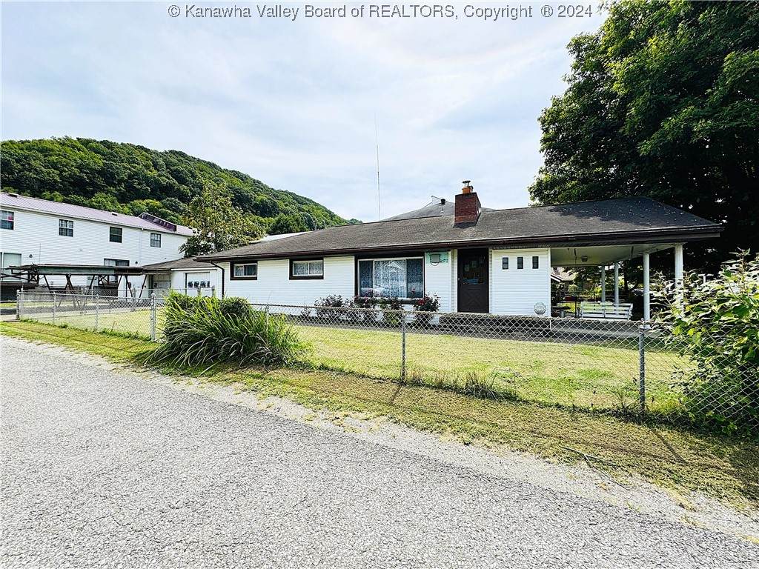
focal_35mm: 14
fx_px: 307
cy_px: 284
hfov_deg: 102.1
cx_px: 380
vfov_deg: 85.7
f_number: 2.2
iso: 50
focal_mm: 2.22
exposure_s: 1/1477
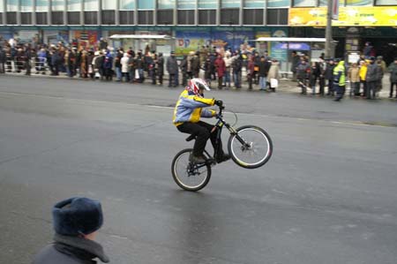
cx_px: 198
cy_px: 132
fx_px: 496
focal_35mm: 45
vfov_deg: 29.8
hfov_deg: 43.6
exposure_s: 1/80
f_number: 10
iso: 100
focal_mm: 30
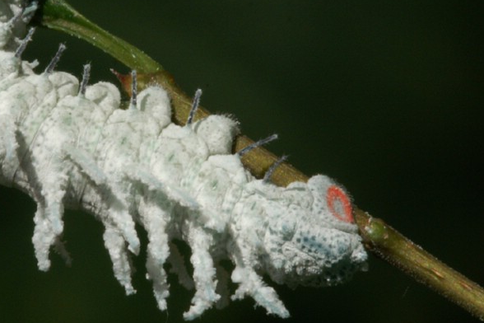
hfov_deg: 4.4
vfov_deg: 2.9
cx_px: 85
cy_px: 101
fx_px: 6318
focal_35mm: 470
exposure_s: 1/60
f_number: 32
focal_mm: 180
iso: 400
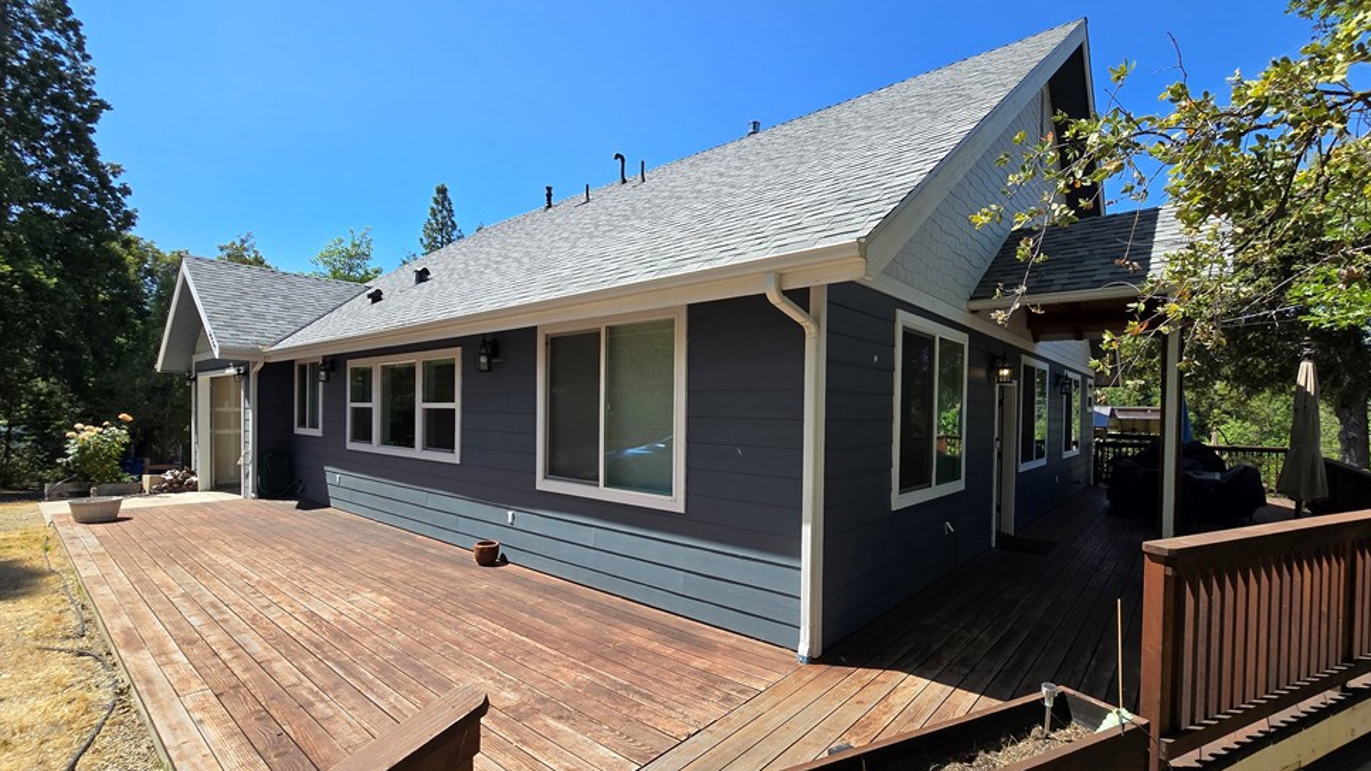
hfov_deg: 103.0
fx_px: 545
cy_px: 427
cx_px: 693
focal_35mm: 15
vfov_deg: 70.3
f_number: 2.2
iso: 50
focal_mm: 2.2
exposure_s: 1/1441
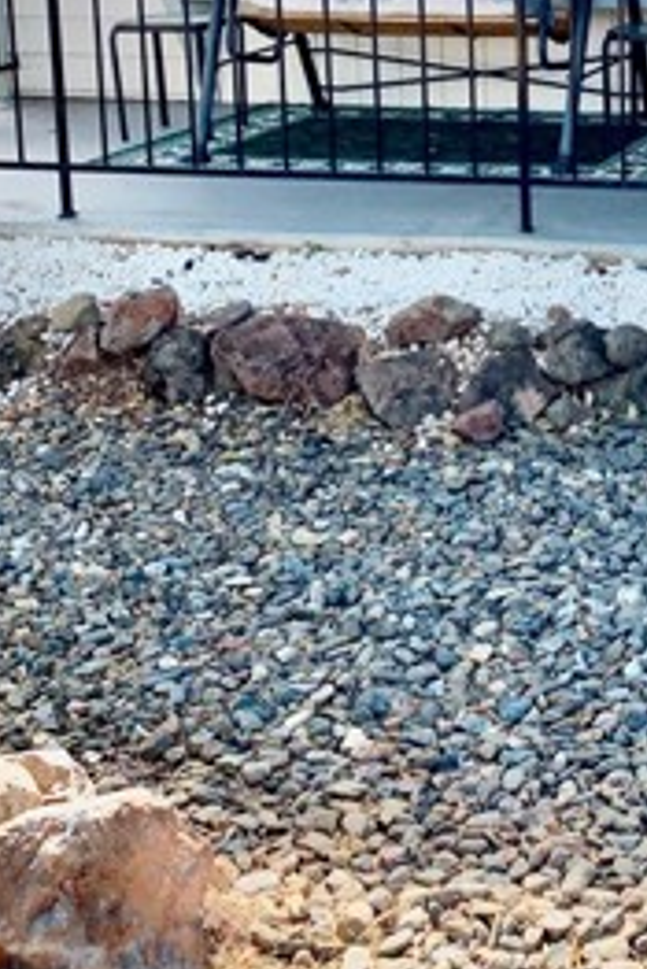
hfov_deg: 19.4
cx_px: 784
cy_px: 155
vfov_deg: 29.6
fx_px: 1777
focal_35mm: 66
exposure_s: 1/368
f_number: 1.8
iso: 25
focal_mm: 4.25
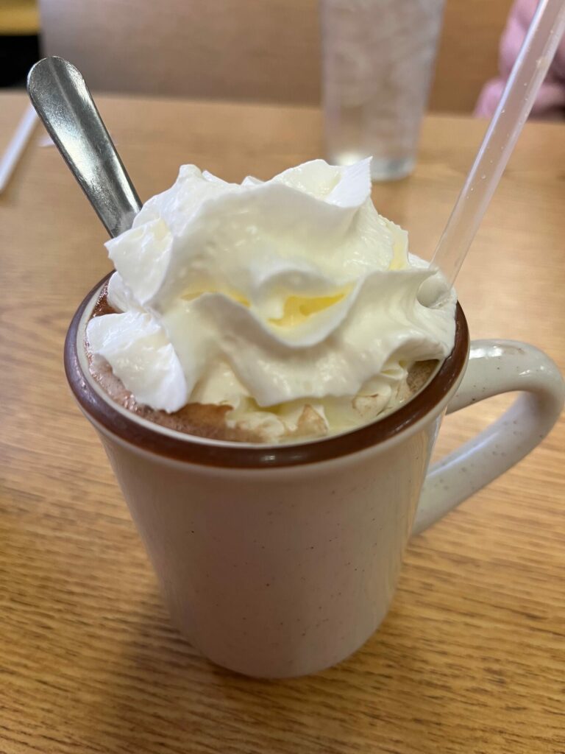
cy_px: 377
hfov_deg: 53.1
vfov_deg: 67.3
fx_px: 566
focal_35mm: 26
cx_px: 282
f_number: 1.6
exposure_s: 1/60
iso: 125
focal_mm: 5.1
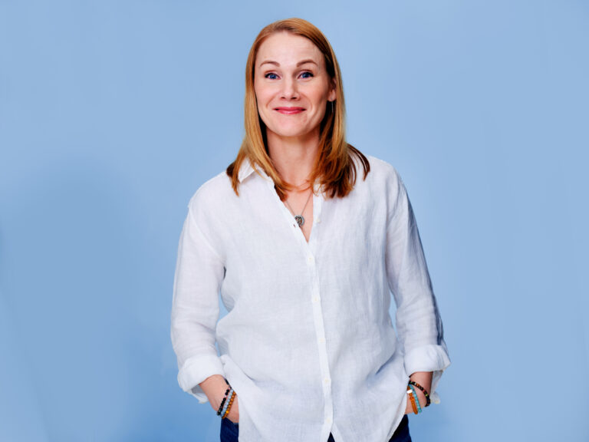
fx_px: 1072
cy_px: 221
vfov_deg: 23.3
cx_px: 294
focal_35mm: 63
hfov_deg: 30.7
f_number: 3.2
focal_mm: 80
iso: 200
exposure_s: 1/125
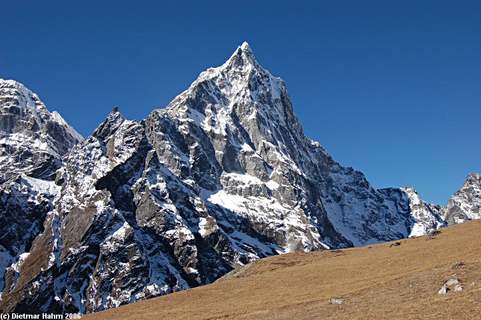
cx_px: 240
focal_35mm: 39
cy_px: 160
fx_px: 521
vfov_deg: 34.1
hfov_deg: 49.6
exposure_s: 1/320
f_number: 10
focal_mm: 26
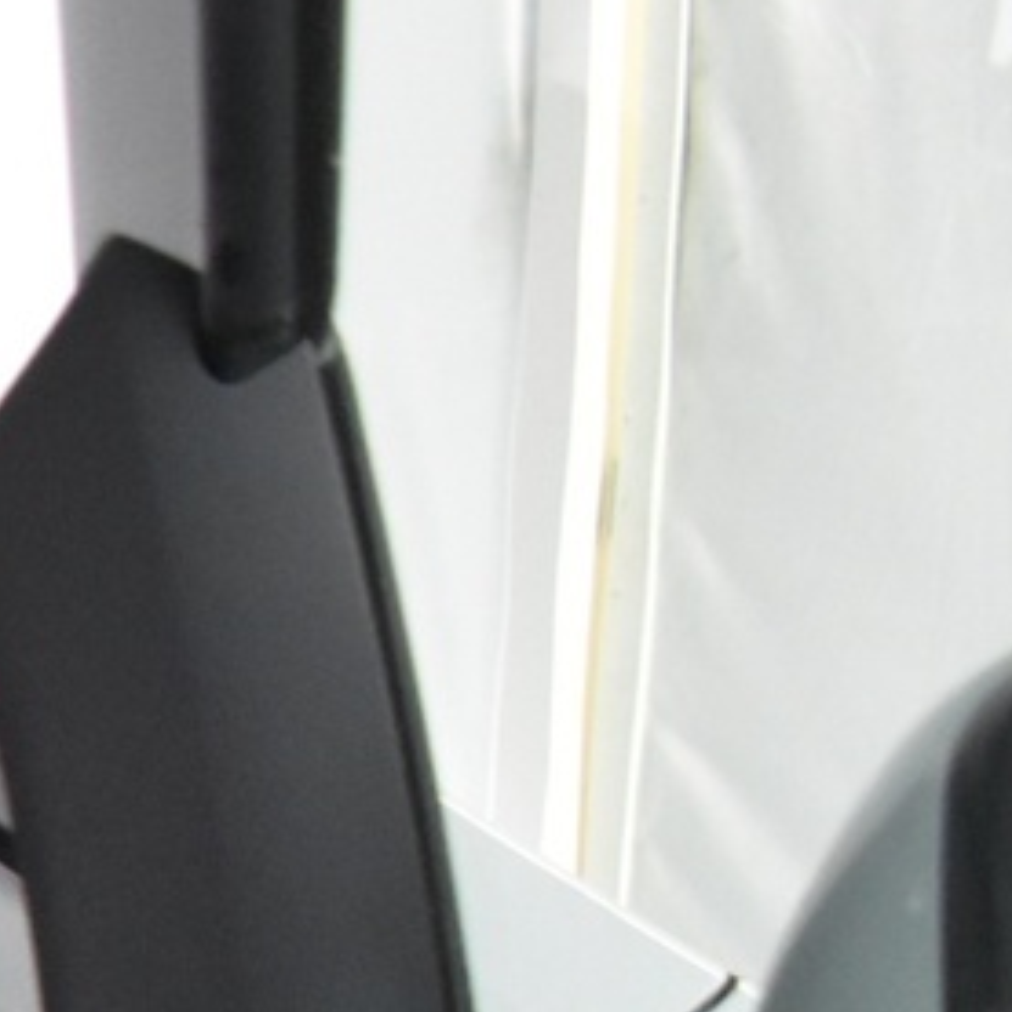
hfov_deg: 10.2
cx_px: -1849
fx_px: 4432
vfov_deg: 12.0
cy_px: 1787
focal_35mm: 134
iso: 3600
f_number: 3.5
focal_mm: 18
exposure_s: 1/60
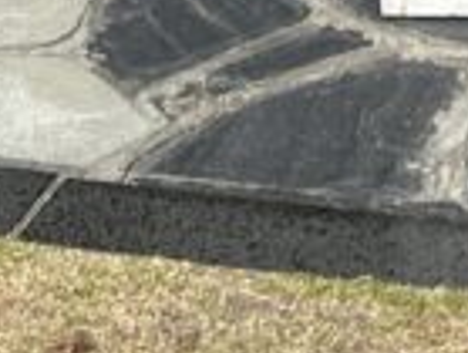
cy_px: -753
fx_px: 2589
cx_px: 731
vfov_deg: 6.9
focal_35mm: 191
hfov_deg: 10.0
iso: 50
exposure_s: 1/2513
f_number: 1.5
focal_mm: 5.7
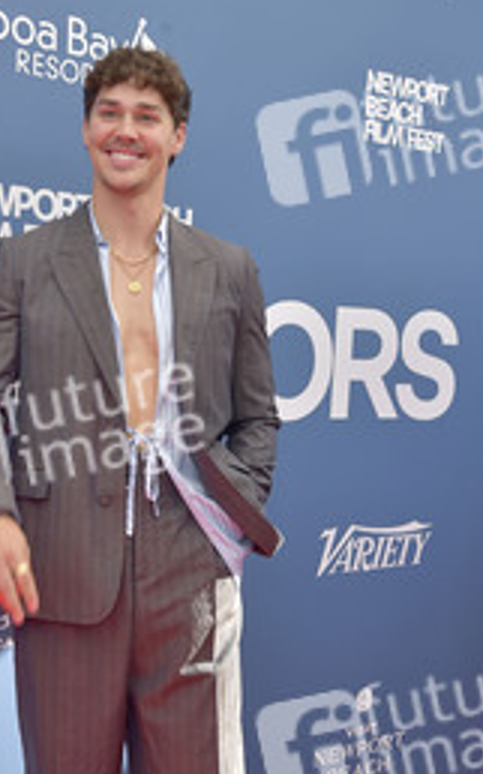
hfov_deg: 21.5
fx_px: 1265
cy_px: 585
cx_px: 140
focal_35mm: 60
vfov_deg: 33.3
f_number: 7.1
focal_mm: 38
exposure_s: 1/250
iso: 250
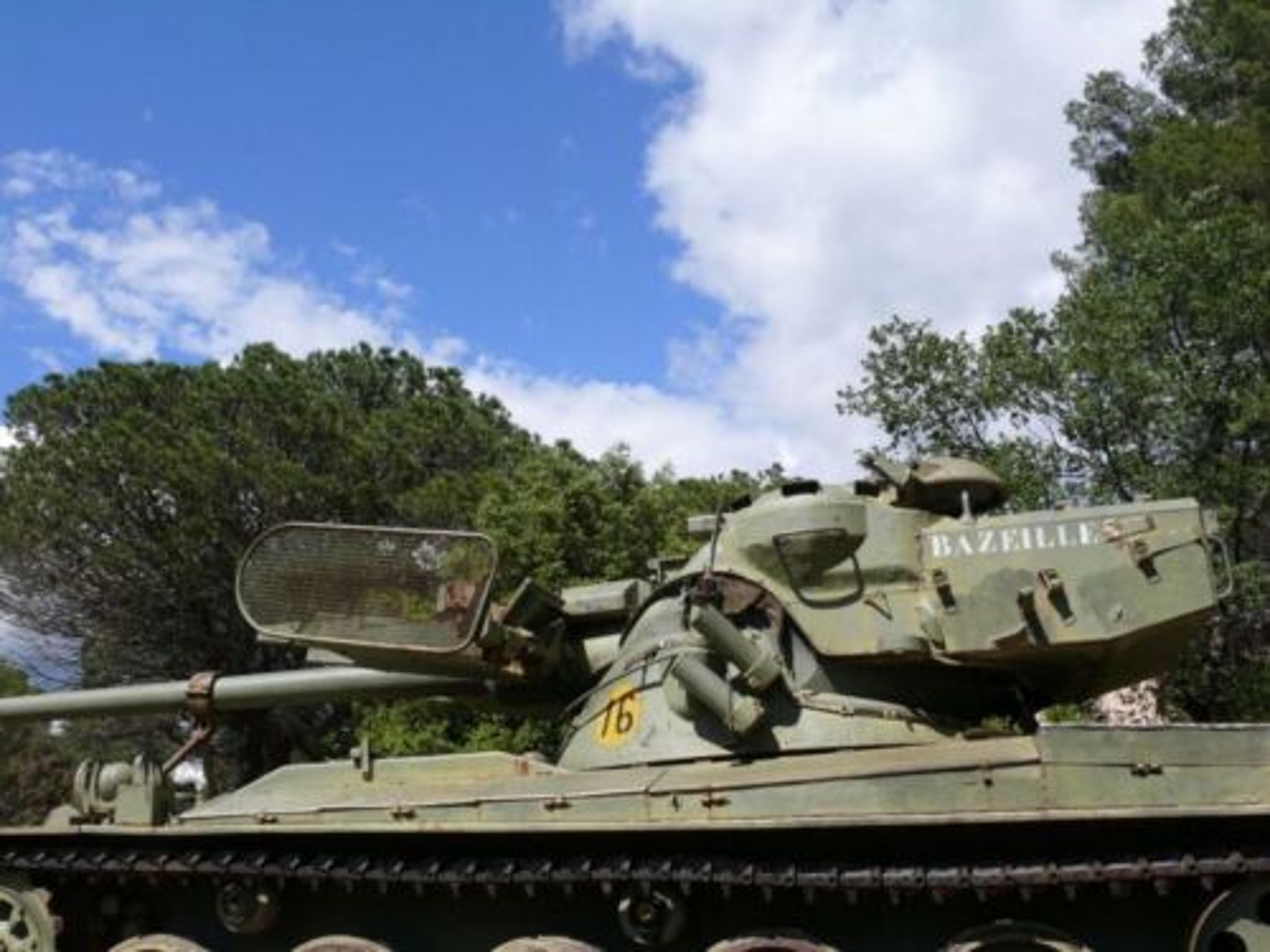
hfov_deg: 52.6
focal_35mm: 35
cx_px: 635
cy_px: 476
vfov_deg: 40.7
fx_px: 1284
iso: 100
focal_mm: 7.4
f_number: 6.3
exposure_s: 1/500
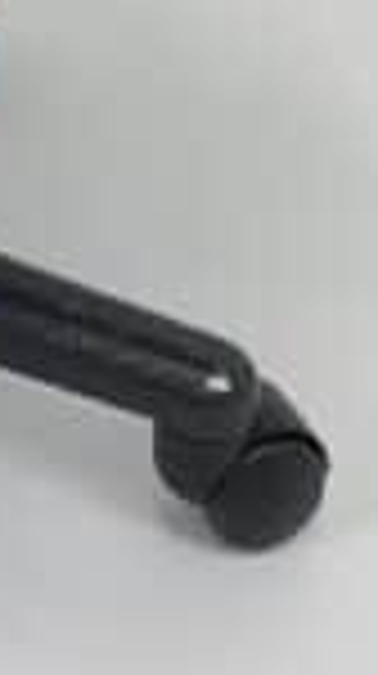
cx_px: -495
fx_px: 2879
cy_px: -641
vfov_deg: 12.0
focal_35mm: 161
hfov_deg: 7.1
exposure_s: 1/100
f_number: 1.8
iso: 40
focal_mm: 4.25
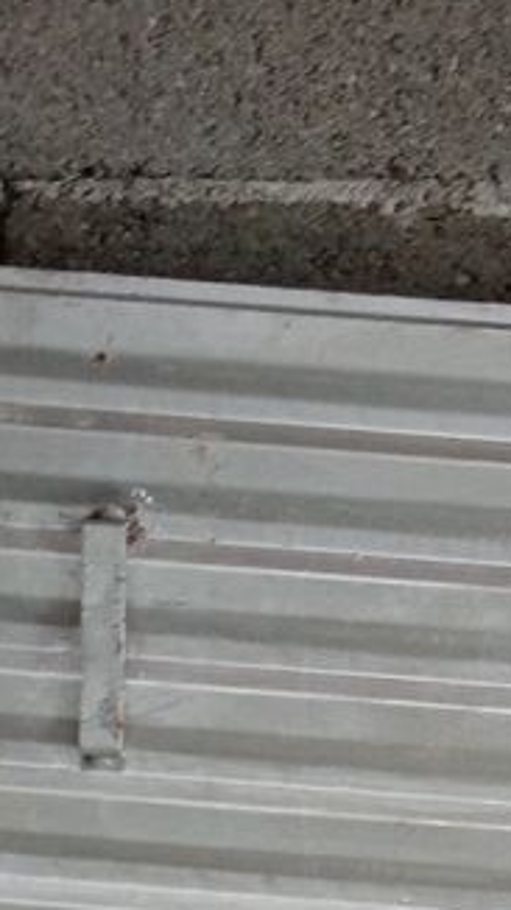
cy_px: 1379
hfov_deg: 13.8
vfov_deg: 20.7
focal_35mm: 87
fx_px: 2099
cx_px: 458
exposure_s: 1/33.3
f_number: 1.8
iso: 265
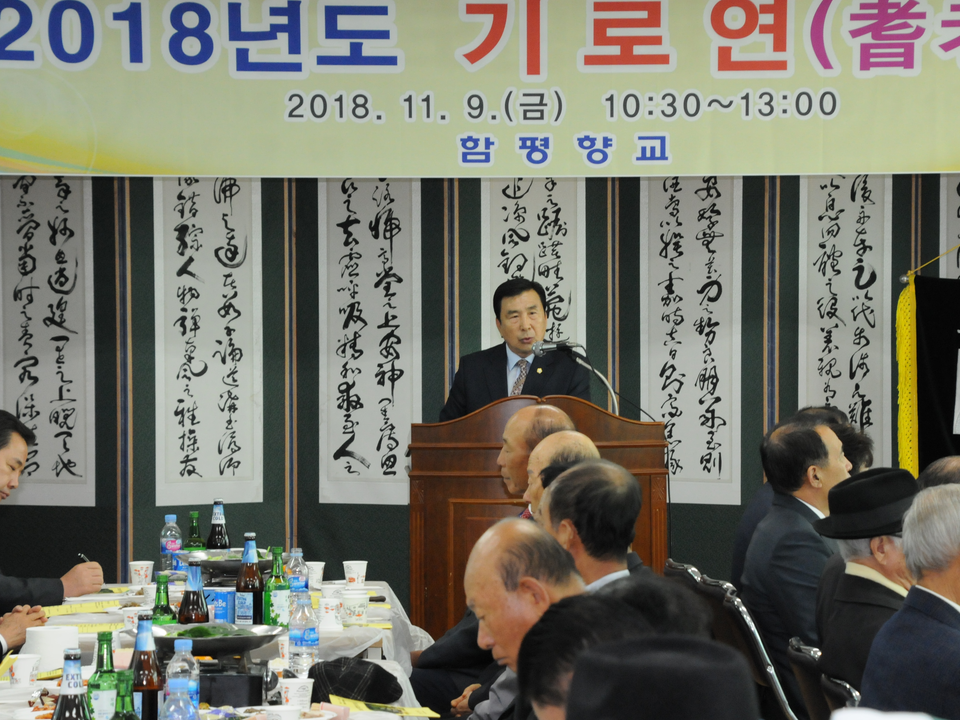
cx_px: 514
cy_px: 355
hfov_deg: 15.3
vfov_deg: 11.5
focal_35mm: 129
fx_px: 3578
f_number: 8
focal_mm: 70
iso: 1600
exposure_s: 1/60
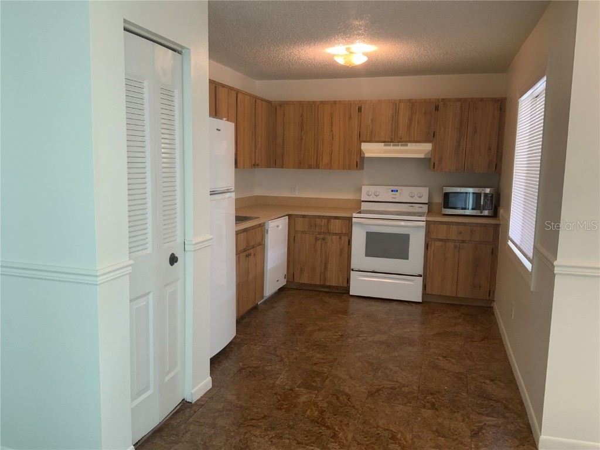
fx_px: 503
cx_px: 300
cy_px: 225
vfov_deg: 48.2
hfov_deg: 61.7
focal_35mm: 29
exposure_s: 1/60
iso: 100
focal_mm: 3
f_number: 1.8
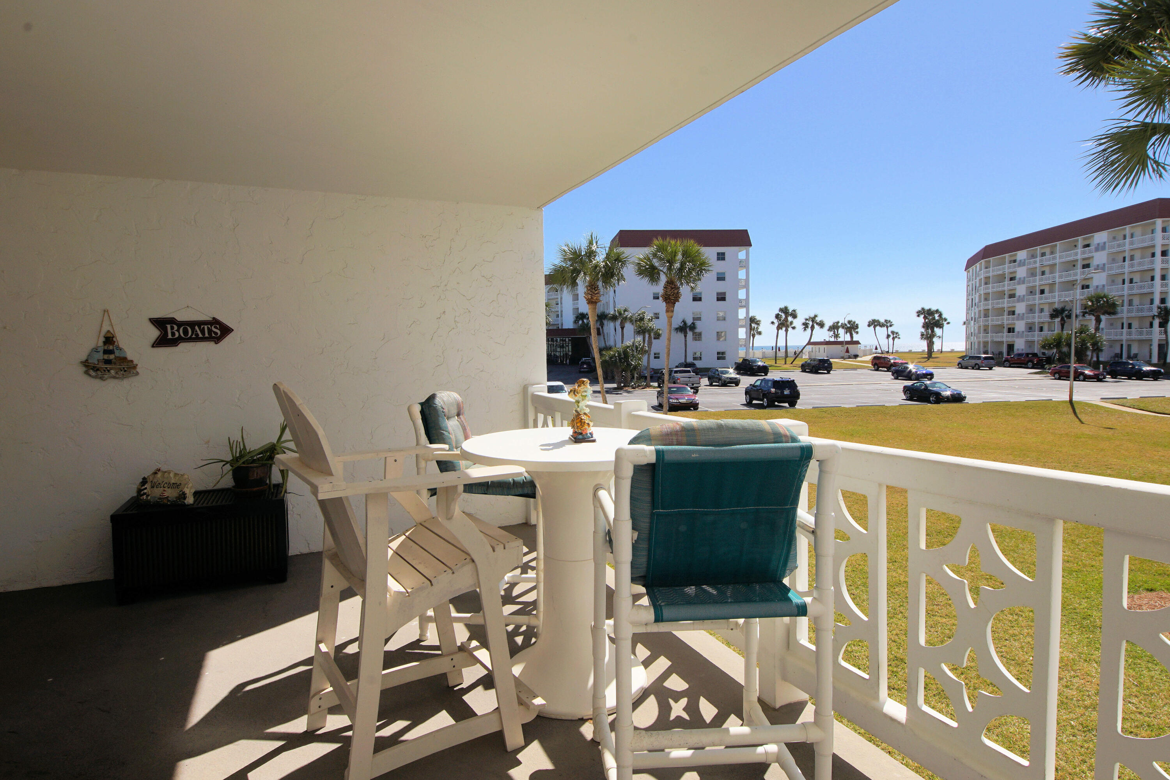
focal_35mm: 18
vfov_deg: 67.4
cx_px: 585
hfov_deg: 90.0
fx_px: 585
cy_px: 390
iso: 100
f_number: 11
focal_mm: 12
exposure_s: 1/250
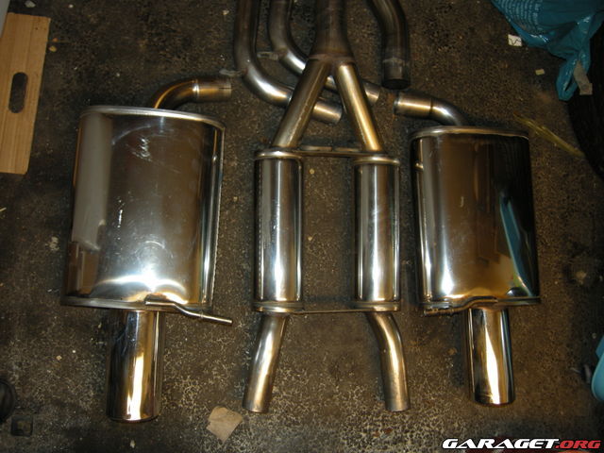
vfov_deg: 40.7
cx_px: 302
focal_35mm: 35
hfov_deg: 52.6
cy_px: 226
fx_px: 611
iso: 64
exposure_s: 1/30
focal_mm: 7.5
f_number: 2.7
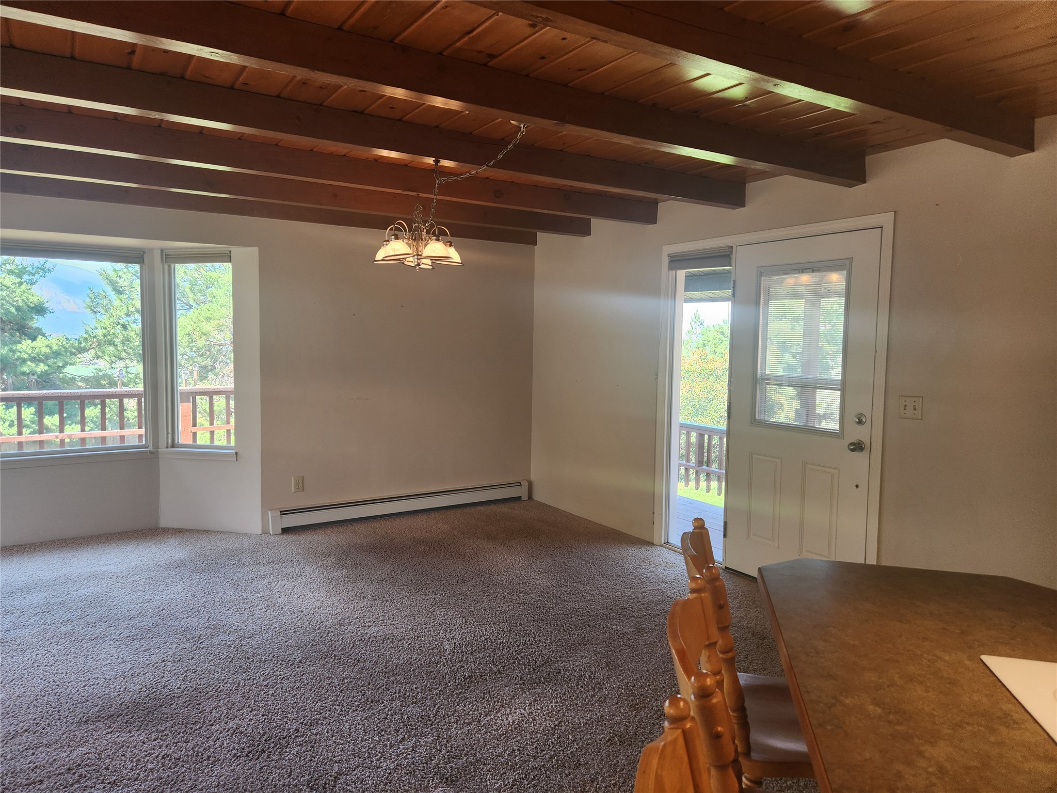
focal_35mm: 23
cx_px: 528
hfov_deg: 73.9
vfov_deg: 58.9
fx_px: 702
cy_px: 396
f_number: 1.8
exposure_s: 1/120
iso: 80
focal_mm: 5.4
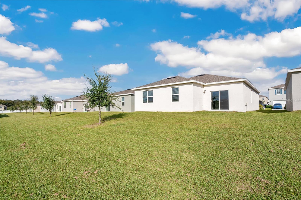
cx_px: 150
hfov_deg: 96.7
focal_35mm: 16
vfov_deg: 73.7
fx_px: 134
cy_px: 100
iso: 100
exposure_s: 1/320
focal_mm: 16
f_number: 10
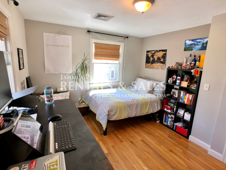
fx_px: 183
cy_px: 85
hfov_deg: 63.4
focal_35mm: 28
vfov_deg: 49.7
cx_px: 113
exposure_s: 1/60
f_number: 1.8
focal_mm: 3.99
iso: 32
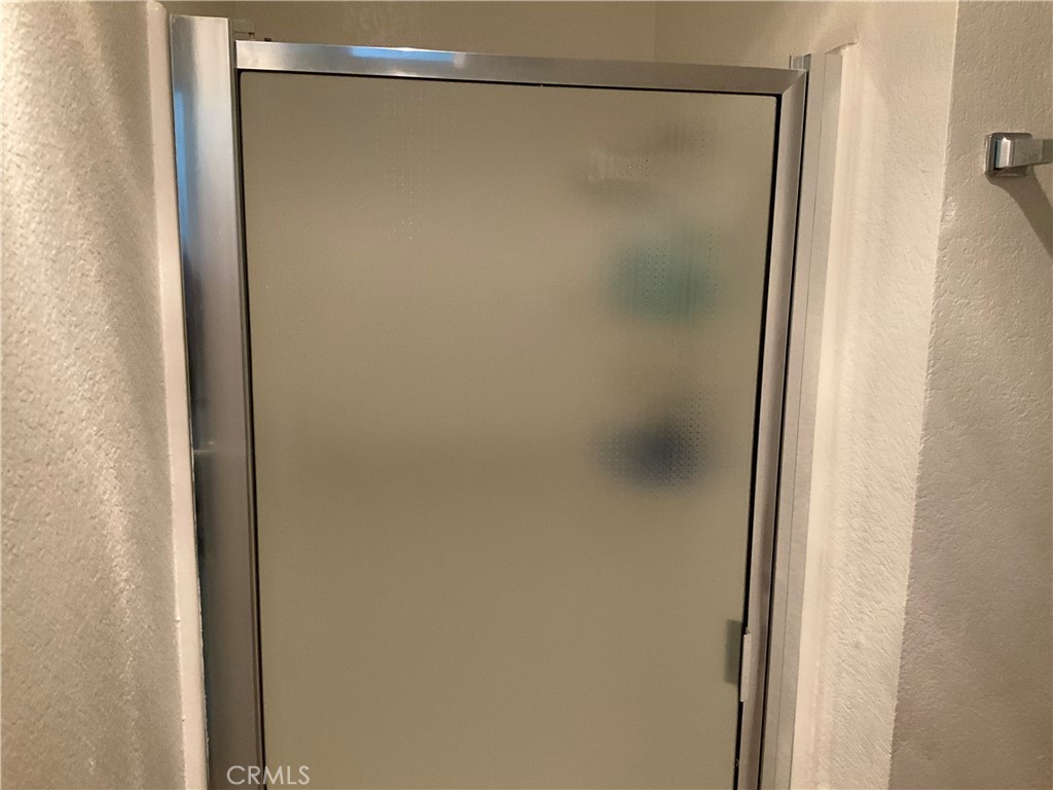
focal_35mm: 29
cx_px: 526
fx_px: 882
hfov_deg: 61.7
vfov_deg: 48.2
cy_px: 395
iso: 250
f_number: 1.8
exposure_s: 1/60
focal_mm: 3
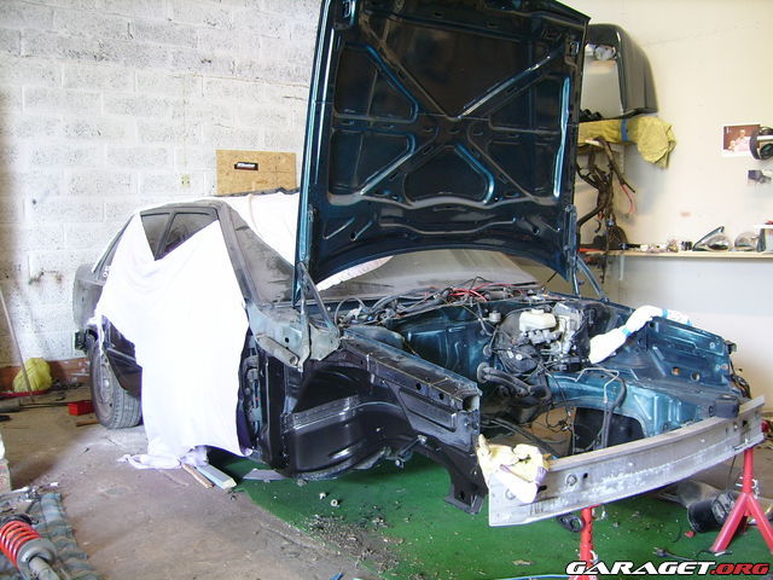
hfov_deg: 52.6
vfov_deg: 40.7
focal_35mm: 35
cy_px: 290
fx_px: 782
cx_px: 386
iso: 100
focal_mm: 5.95
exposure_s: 1/3
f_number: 2.8
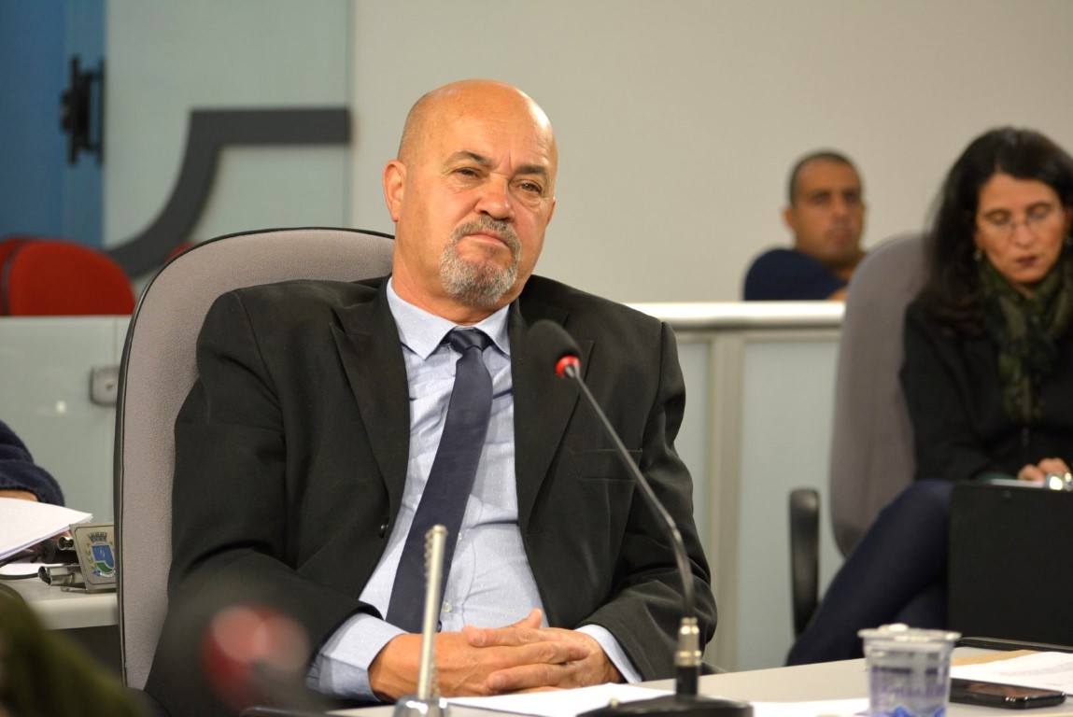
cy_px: 358
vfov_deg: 9.6
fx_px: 4250
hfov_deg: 14.4
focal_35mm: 142
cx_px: 536
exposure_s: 1/60
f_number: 4.8
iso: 720
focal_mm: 95
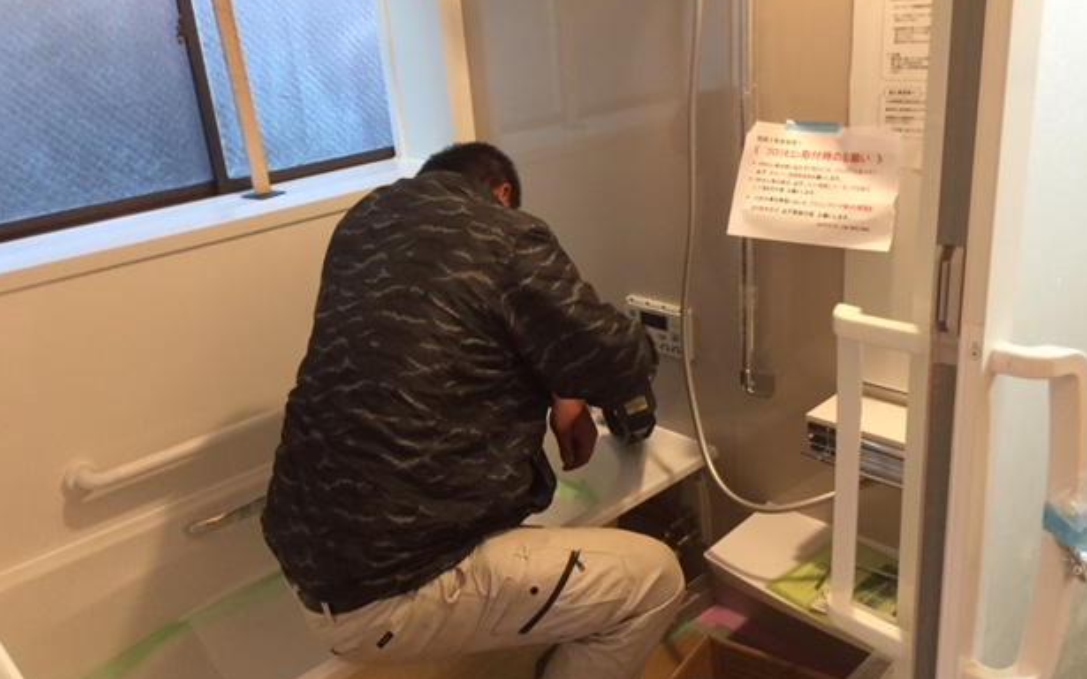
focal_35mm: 32
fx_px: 948
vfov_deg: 39.4
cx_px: 532
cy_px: 348
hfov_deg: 59.7
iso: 250
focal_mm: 4.15
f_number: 2.2
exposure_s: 1/25
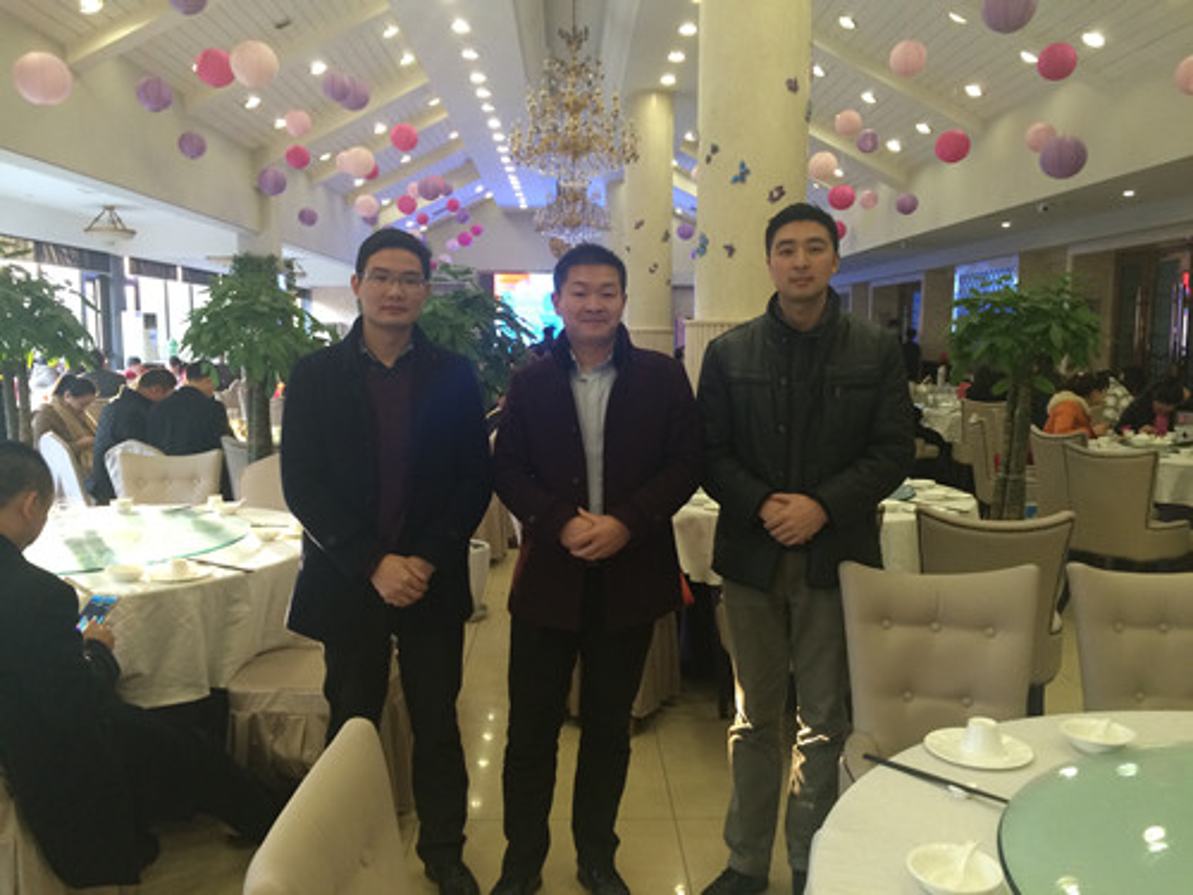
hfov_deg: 61.7
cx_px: 596
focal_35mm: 29
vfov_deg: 48.2
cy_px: 448
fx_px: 999
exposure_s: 1/30
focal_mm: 4.15
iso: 125
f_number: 2.2
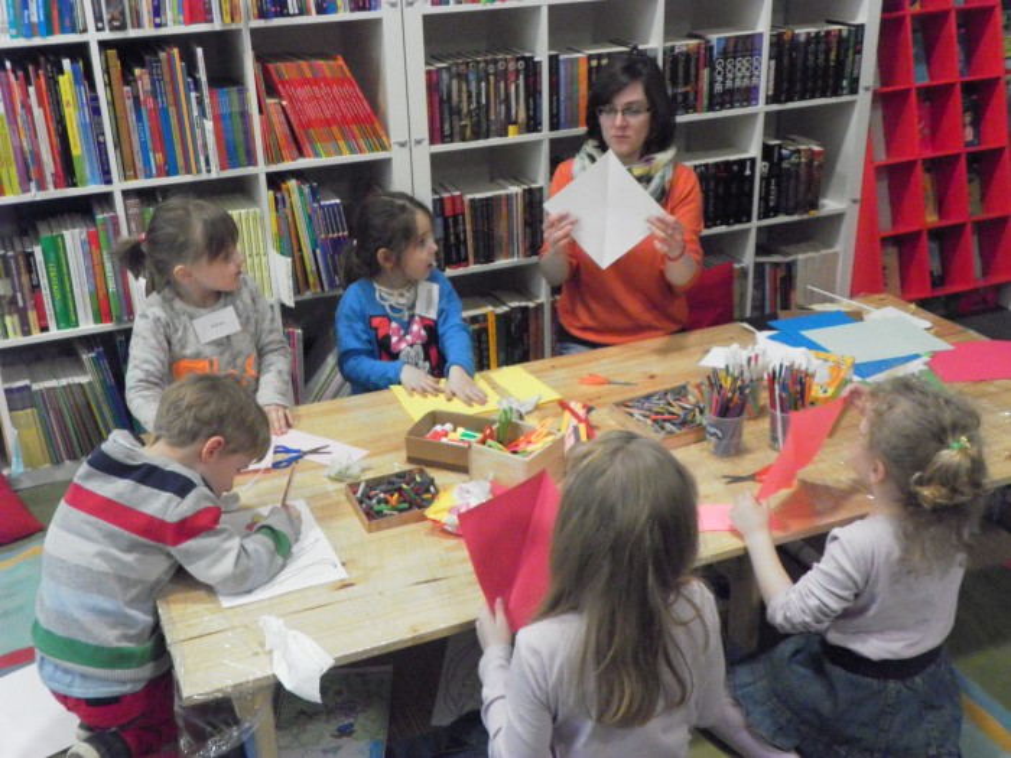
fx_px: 1197
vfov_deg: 35.1
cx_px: 506
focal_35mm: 41
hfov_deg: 45.8
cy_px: 379
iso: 200
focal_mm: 7.3
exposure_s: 1/10
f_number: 3.2
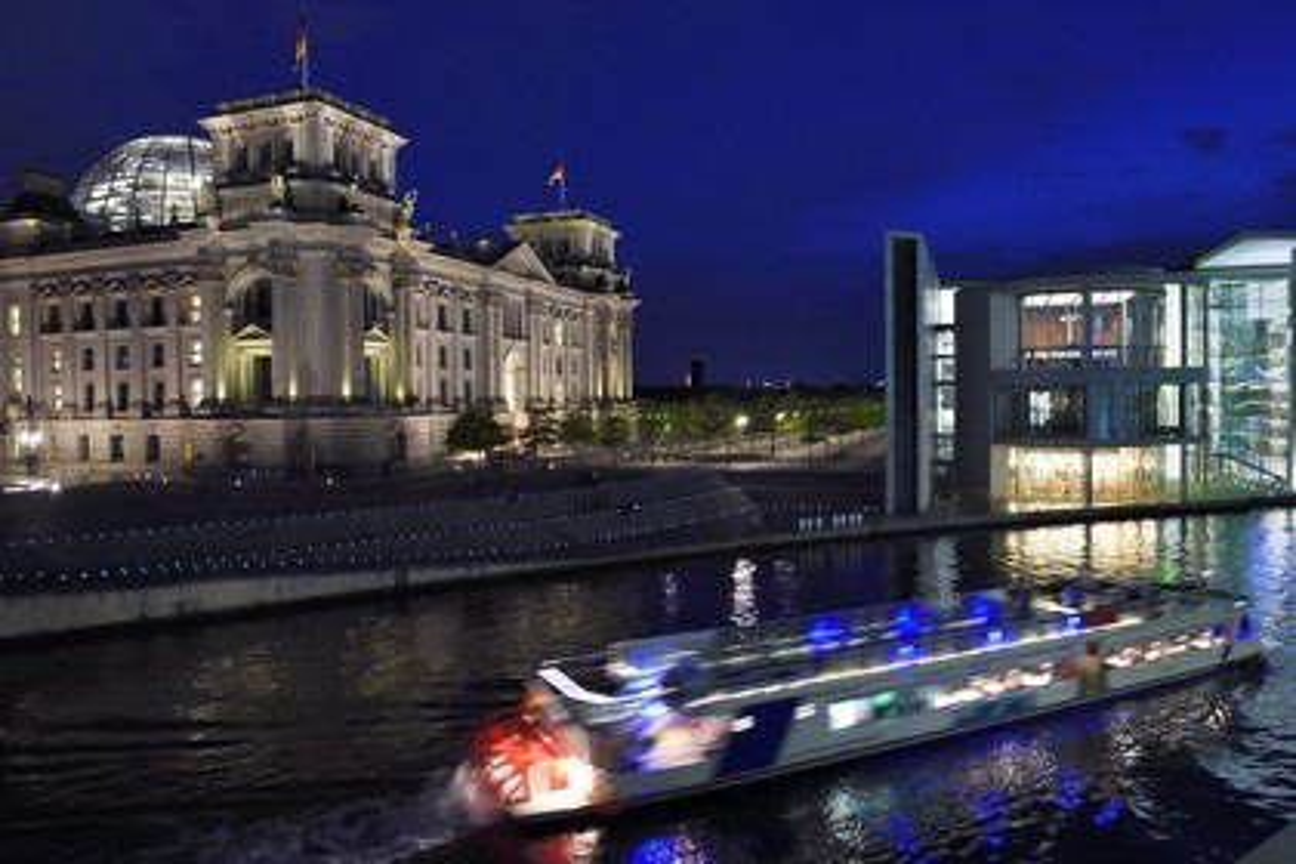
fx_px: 864
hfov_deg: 73.7
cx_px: 648
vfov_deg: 53.1
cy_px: 432
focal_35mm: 24
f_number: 7.1
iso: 6400
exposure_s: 1/5
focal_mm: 24
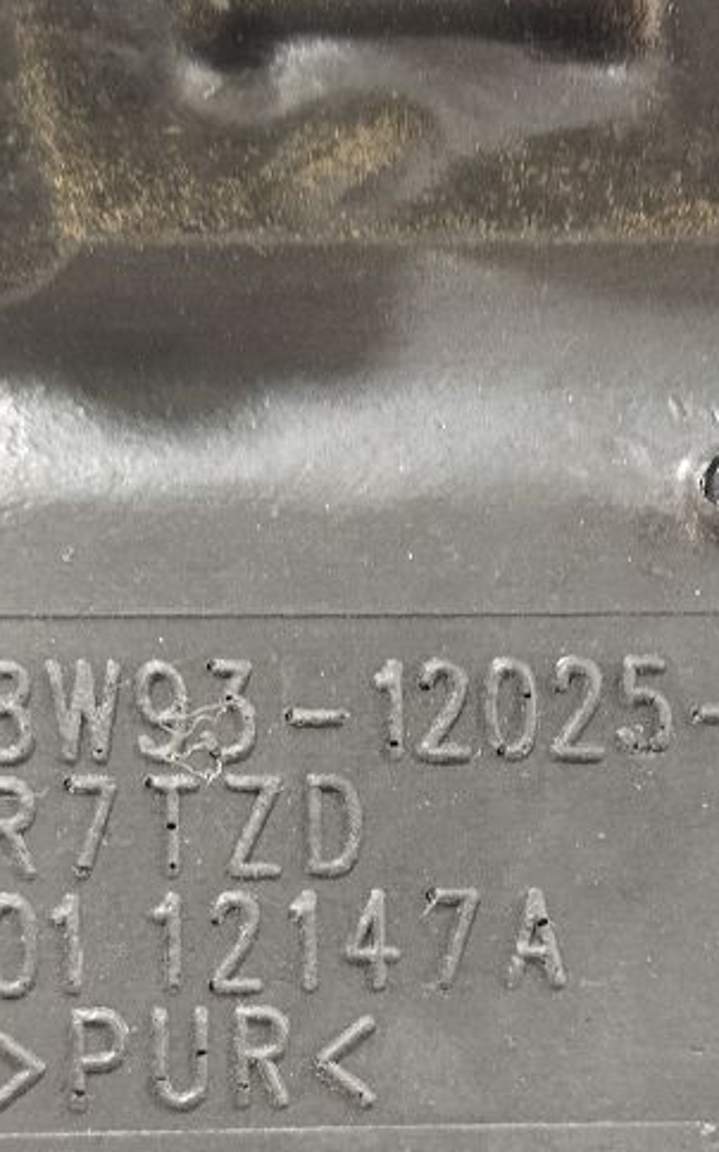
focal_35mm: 71
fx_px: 2229
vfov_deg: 28.7
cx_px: 493
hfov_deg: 18.3
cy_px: 814
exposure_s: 1/33
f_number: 1.79
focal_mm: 4.71
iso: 450
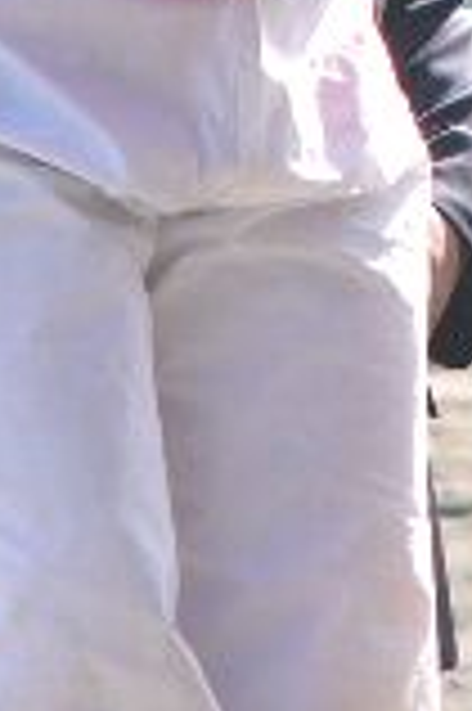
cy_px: -284
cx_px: 773
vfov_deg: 2.2
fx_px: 18486
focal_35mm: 938
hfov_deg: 1.5
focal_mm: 37
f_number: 4.6
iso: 50
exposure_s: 1/320
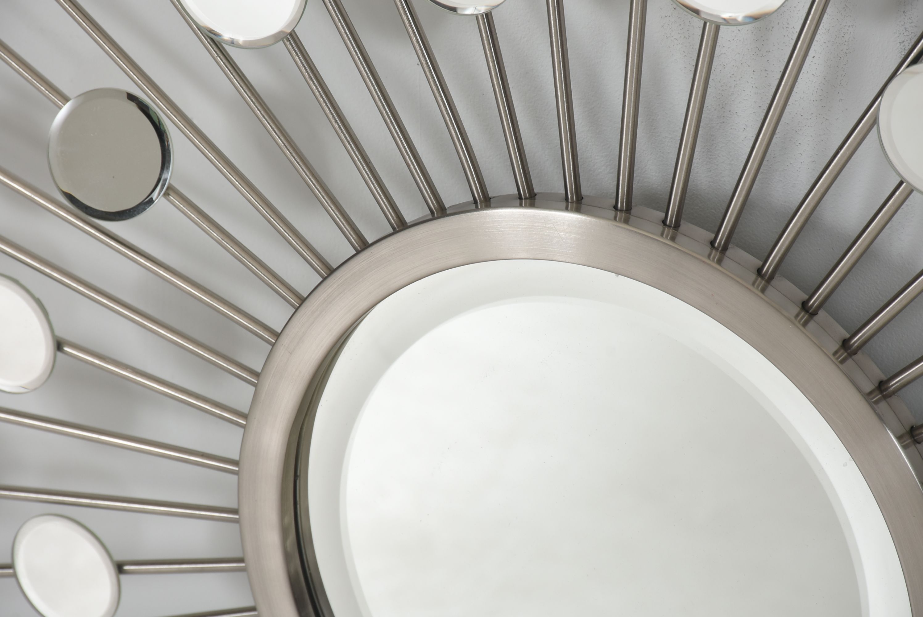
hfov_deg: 9.8
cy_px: 308
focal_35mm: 210
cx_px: 462
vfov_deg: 6.6
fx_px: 5388
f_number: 11
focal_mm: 140
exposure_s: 1/125
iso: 200
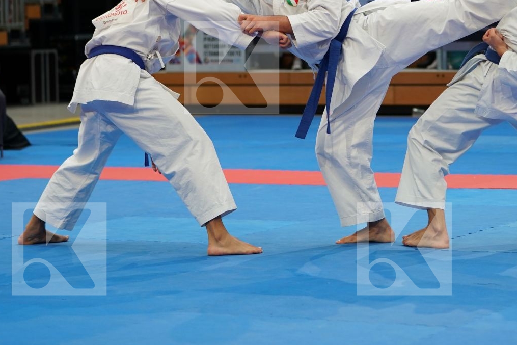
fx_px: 1910
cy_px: 68
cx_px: 404
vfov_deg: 10.3
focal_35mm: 133
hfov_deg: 15.3
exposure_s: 1/500
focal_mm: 75
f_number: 2.8
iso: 640
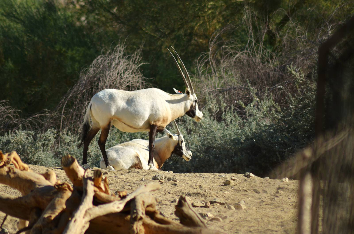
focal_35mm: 450
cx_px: 177
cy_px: 117
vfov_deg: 3.0
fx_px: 4416
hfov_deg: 4.6
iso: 280
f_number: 5.6
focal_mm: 300
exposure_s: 1/2000
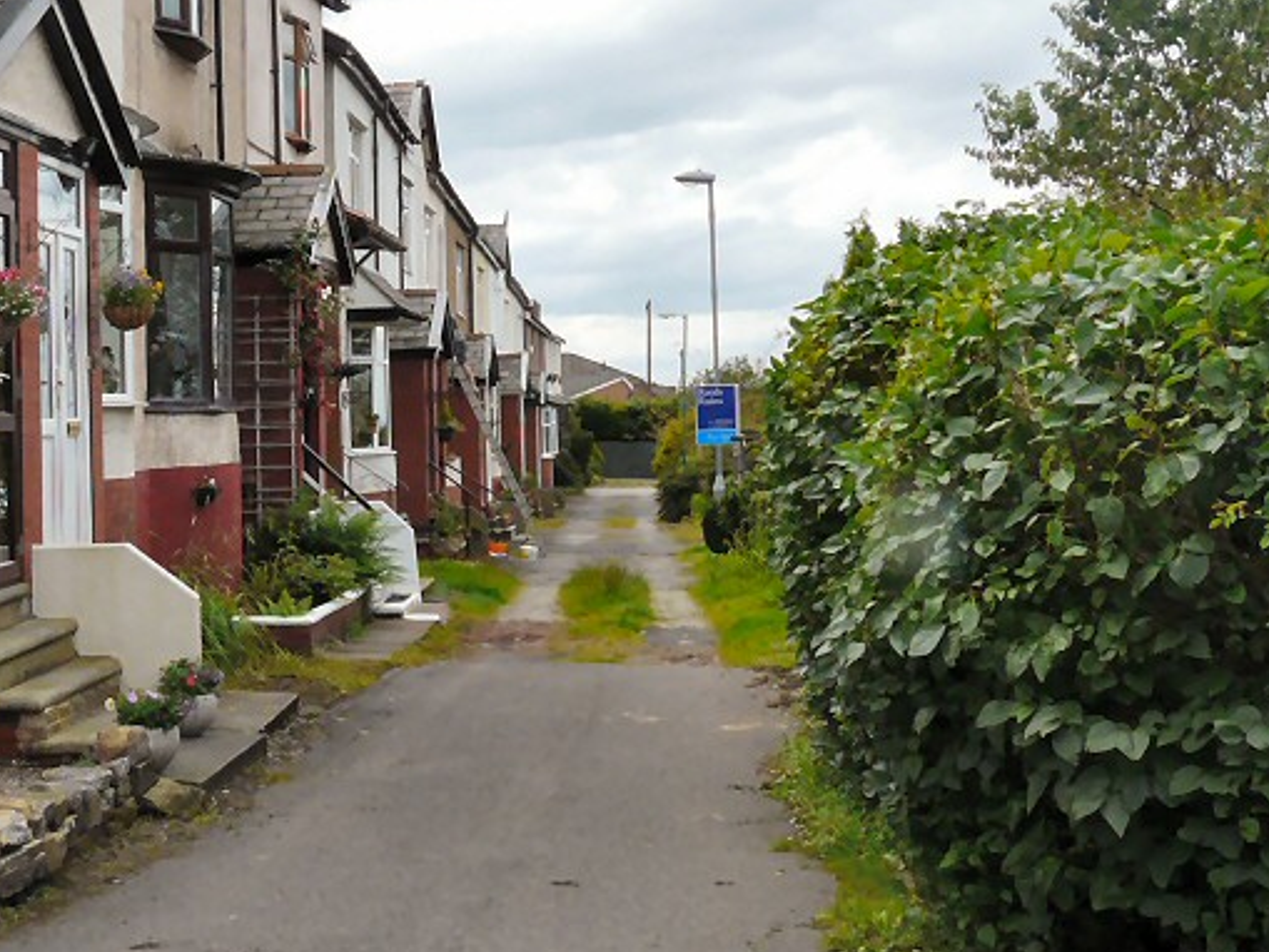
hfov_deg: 34.7
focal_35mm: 55
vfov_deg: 26.5
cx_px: 459
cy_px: 346
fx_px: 2017
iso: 100
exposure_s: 1/250
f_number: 5.6
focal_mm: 4.6
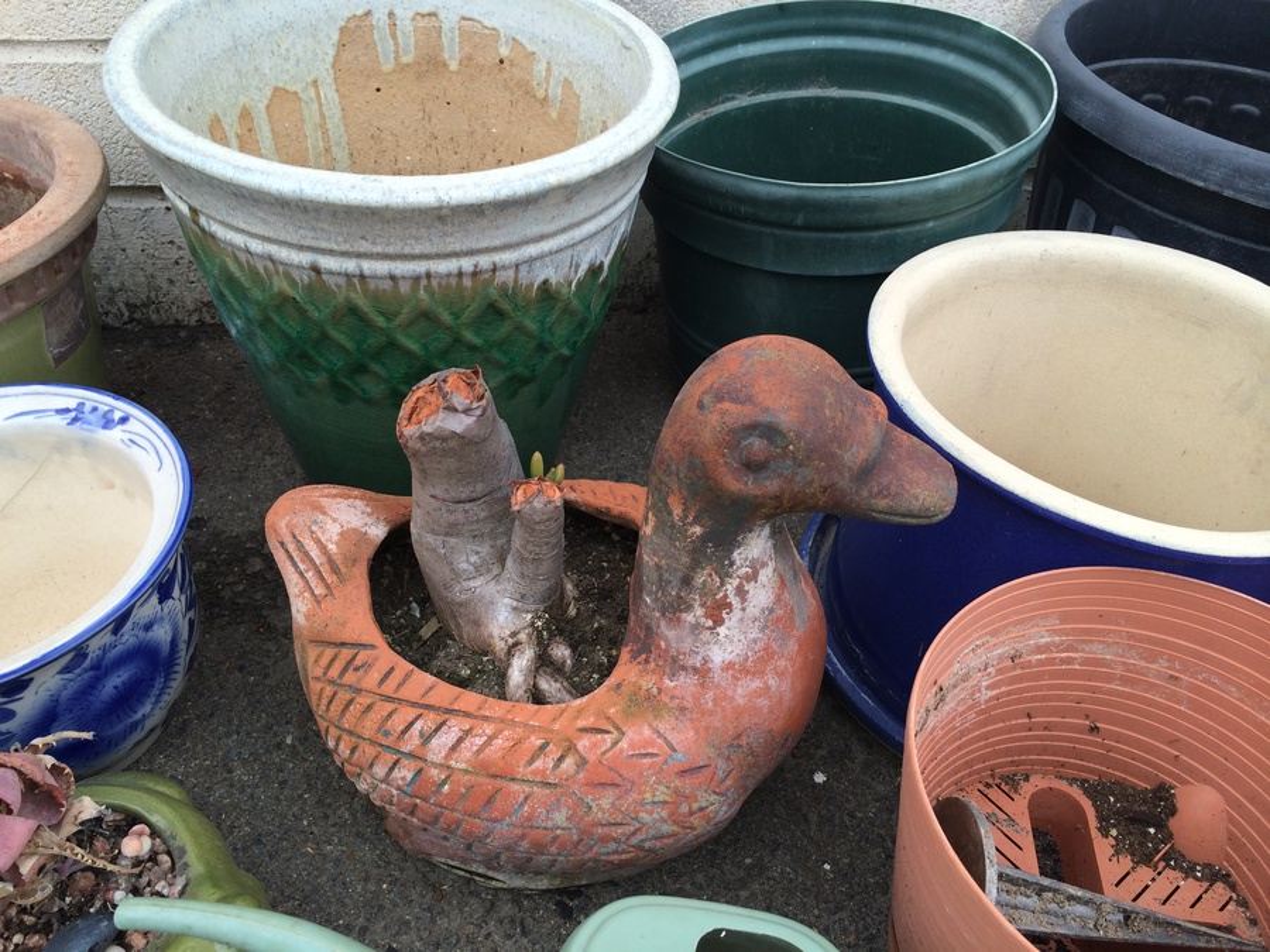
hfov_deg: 60.0
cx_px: 635
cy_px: 476
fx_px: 1101
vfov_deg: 46.8
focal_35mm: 30
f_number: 2.2
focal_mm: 4.12
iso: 32
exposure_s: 1/258
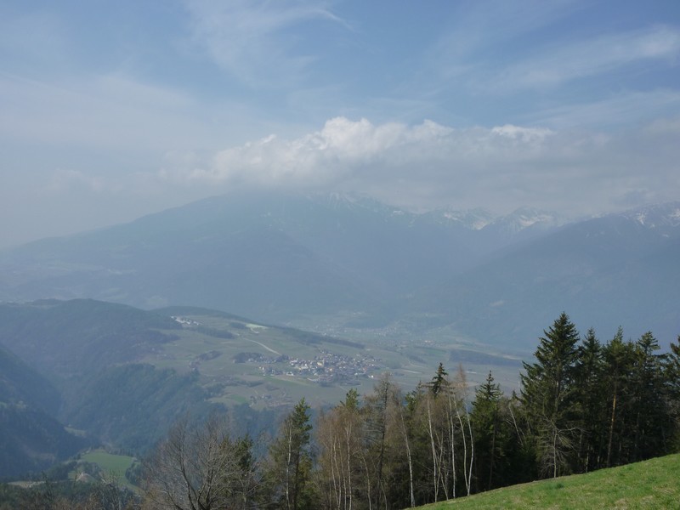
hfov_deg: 46.8
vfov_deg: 36.0
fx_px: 786
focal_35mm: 40
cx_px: 340
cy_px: 255
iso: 125
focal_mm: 7
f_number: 5
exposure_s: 1/800
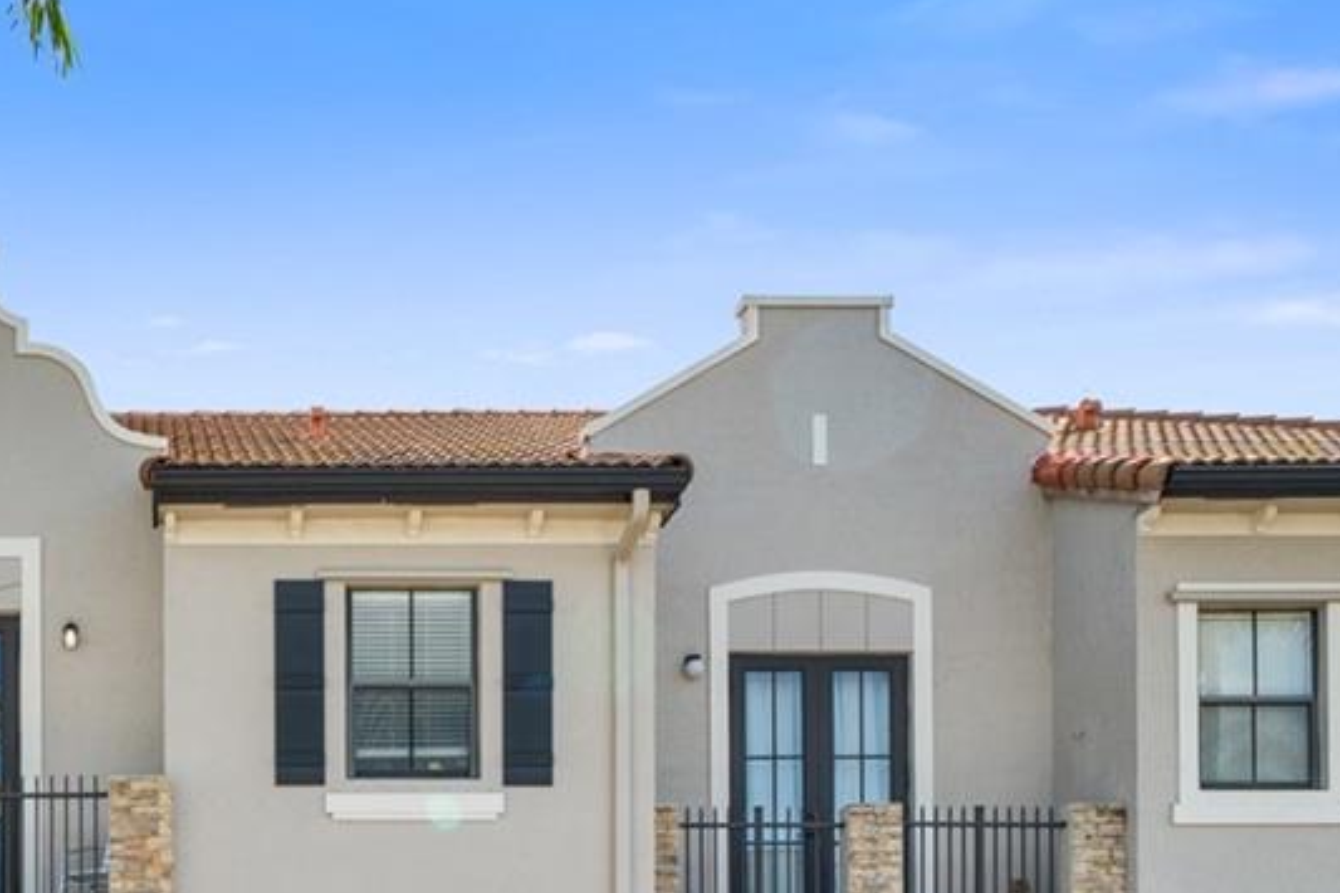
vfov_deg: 24.8
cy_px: 1127
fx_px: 1786
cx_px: 151
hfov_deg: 38.5
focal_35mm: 48
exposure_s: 1/800
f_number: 9
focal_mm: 16
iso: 500
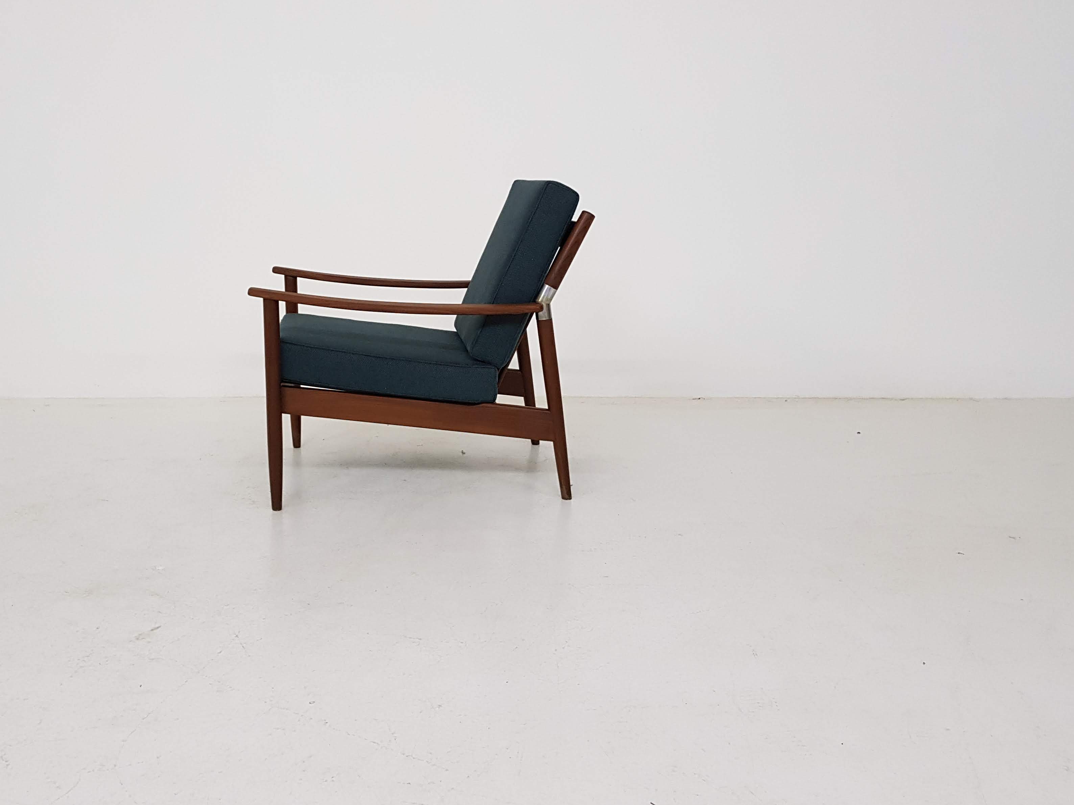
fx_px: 1024
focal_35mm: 33
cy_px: 326
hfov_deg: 54.9
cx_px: 427
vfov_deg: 42.8
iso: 160
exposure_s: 1/50
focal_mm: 4.2
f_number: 1.7
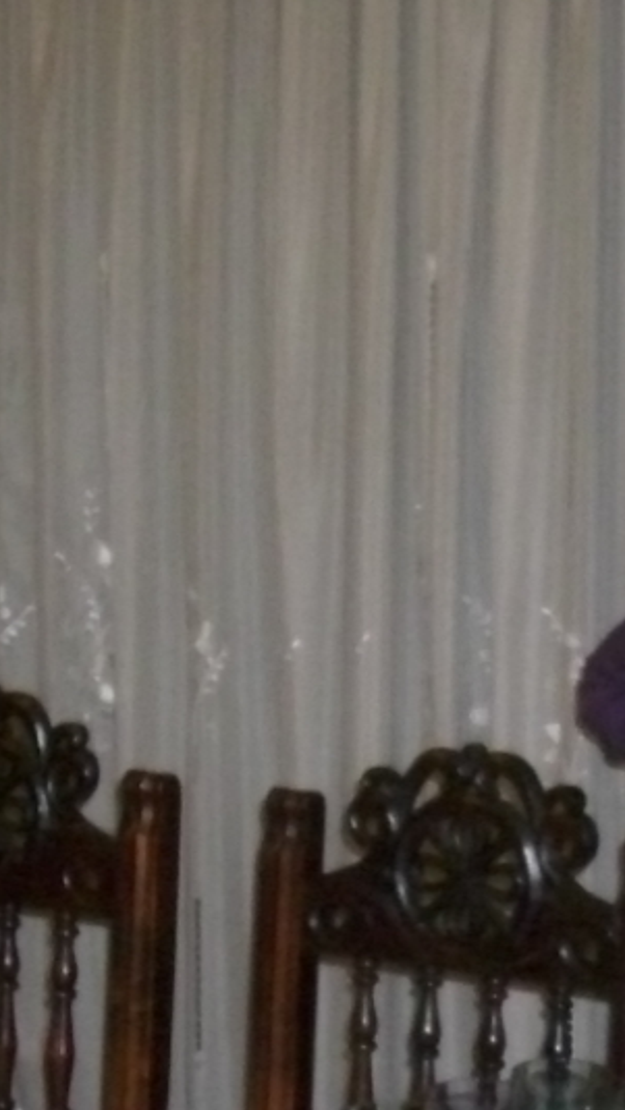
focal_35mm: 101
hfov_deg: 11.7
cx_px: 787
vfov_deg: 20.8
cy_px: 973
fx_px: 2975
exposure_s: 1/60
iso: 200
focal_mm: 6.2
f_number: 2.8
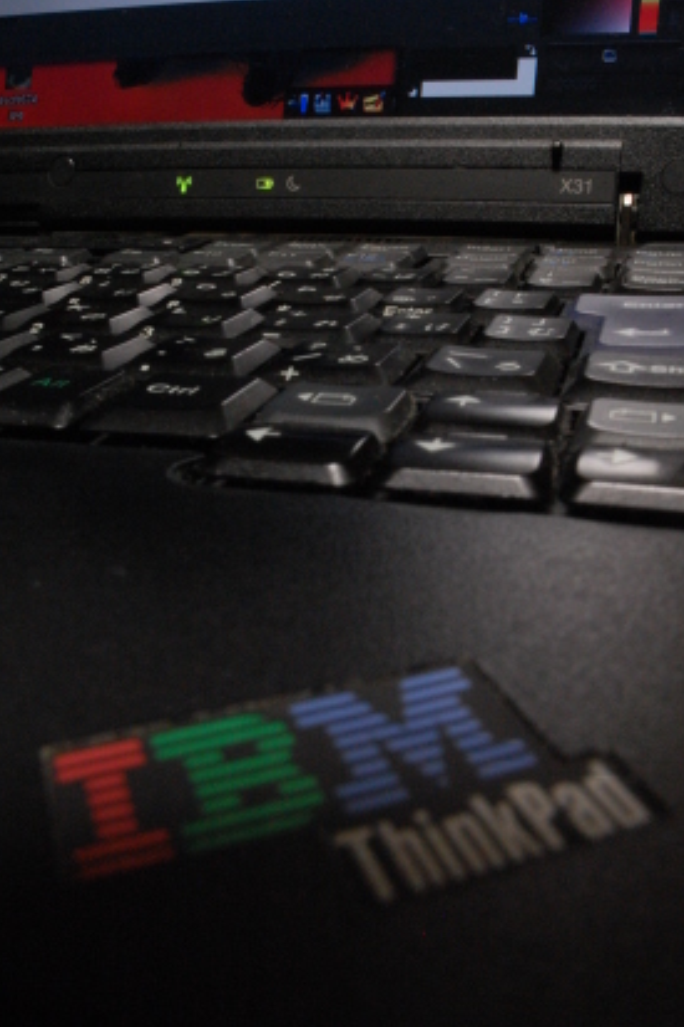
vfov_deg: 58.7
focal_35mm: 32
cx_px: 327
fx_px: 913
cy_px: 545
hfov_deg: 41.1
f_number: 22
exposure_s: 1/2
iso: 1600
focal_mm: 20
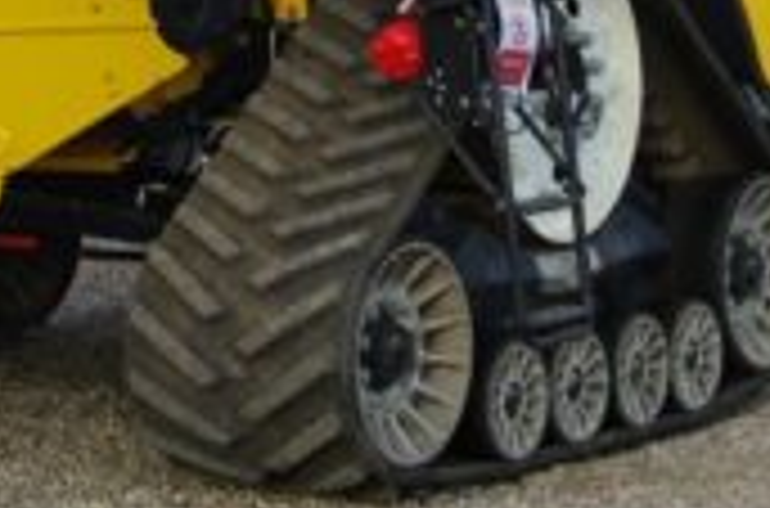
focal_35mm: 157
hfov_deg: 13.1
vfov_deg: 8.4
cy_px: -396
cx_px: 311
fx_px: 3349
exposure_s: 1/125
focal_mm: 28
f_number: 5.6
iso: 100
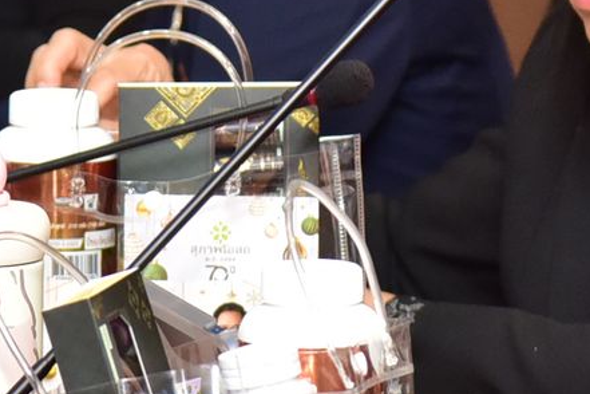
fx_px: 11160
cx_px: 320
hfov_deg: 3.0
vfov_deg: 2.0
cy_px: -143
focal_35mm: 681
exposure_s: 1/100
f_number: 5
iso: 2000
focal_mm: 120
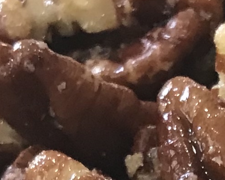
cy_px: 417
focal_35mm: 223
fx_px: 1485
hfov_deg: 8.5
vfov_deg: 6.6
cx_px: 324
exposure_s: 1/17
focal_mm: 3.99
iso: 40
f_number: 1.8
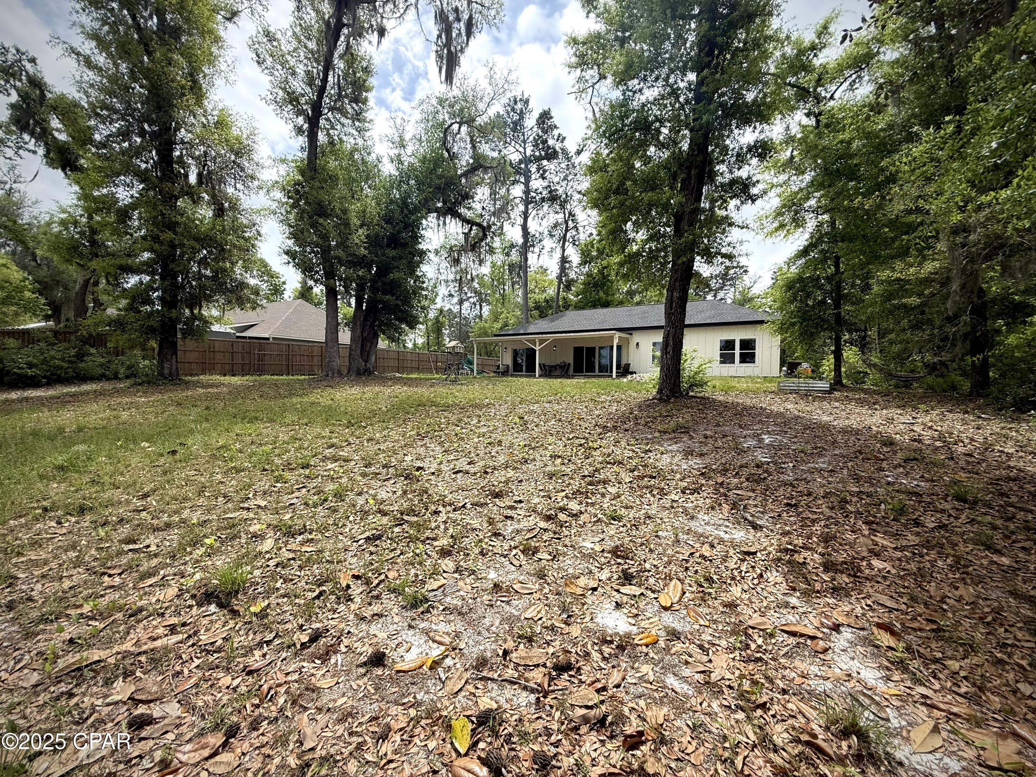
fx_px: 419
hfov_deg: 102.1
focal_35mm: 14
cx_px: 518
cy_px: 388
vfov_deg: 85.7
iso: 50
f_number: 2.2
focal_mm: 2.22
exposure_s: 1/1795
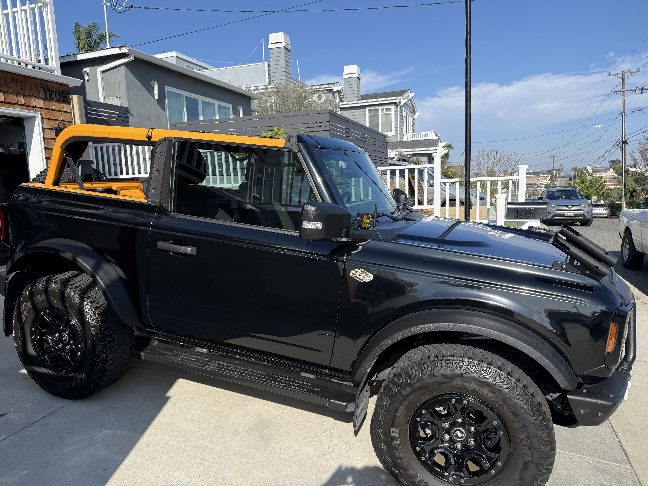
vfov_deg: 56.8
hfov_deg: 71.6
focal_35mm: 24
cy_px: 243
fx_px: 449
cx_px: 324
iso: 80
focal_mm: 6.76
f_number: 1.78
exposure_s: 1/4167
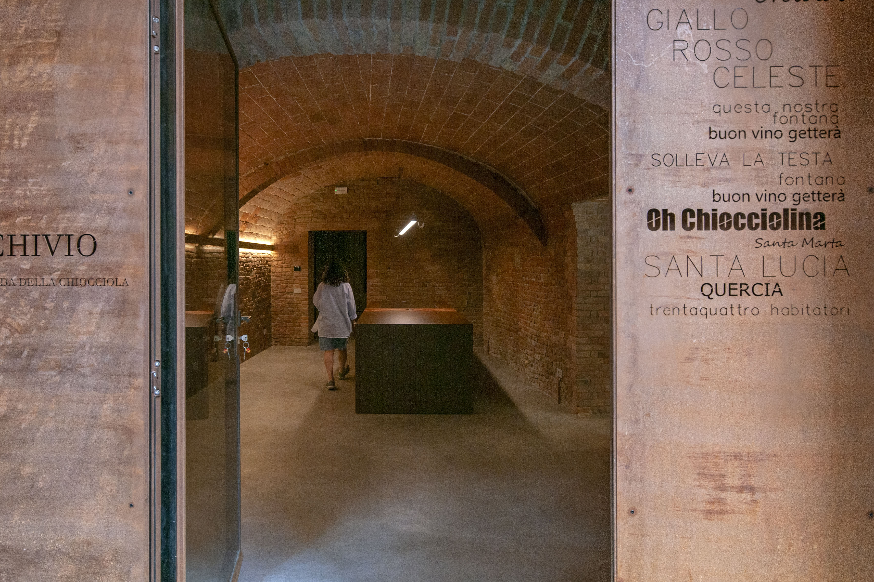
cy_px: 260
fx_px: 534
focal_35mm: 22
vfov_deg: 57.1
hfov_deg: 78.3
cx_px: 391
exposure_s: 1/125
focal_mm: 12
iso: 200
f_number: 5.6
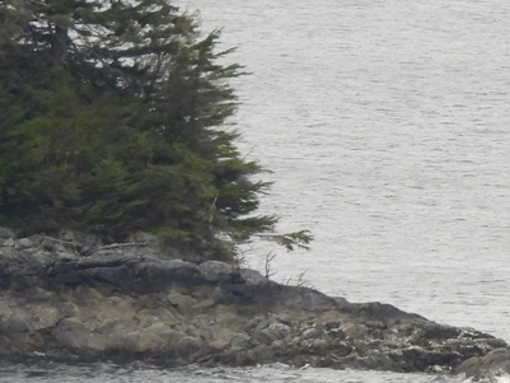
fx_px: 30551
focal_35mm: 2073
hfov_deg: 1.0
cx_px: 499
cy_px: 111
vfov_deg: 0.7
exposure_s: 1/400
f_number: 5.6
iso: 400
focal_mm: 116
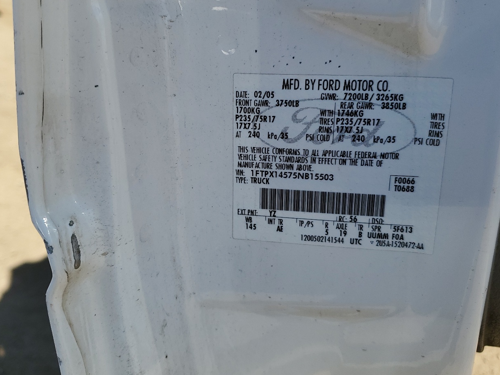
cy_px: 165
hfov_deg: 54.0
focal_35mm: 34
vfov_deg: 41.7
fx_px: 491
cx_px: 251
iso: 50
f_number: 1.5
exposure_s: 1/1667
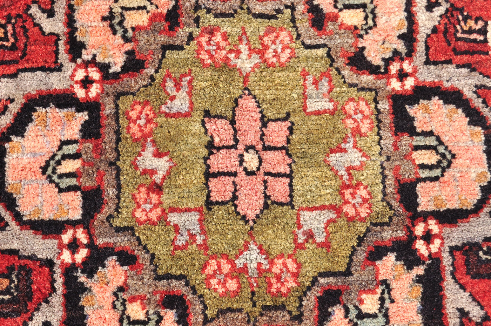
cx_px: 246
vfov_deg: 16.5
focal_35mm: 82
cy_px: 163
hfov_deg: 24.6
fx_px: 1124
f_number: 10
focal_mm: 55
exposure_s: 1/400
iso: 200
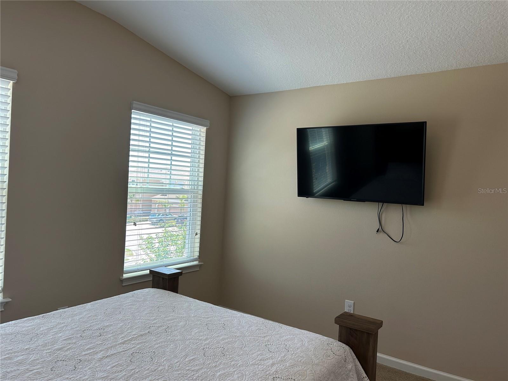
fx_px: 382
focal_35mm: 26
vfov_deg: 53.1
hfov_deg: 67.3
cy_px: 190
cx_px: 254
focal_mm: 5.7
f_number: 1.5
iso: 50
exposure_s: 1/221
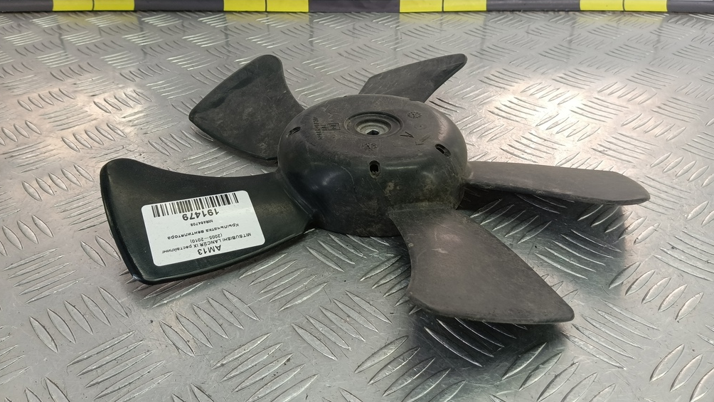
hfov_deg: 64.3
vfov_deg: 39.0
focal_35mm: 30
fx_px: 568
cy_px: 196
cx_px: 354
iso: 91
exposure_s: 1/50
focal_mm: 4.11
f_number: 1.6
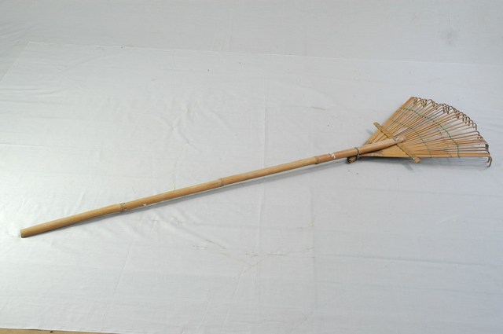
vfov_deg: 28.9
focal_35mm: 46
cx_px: 252
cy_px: 167
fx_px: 649
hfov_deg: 42.4
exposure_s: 1/4
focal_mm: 31
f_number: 8
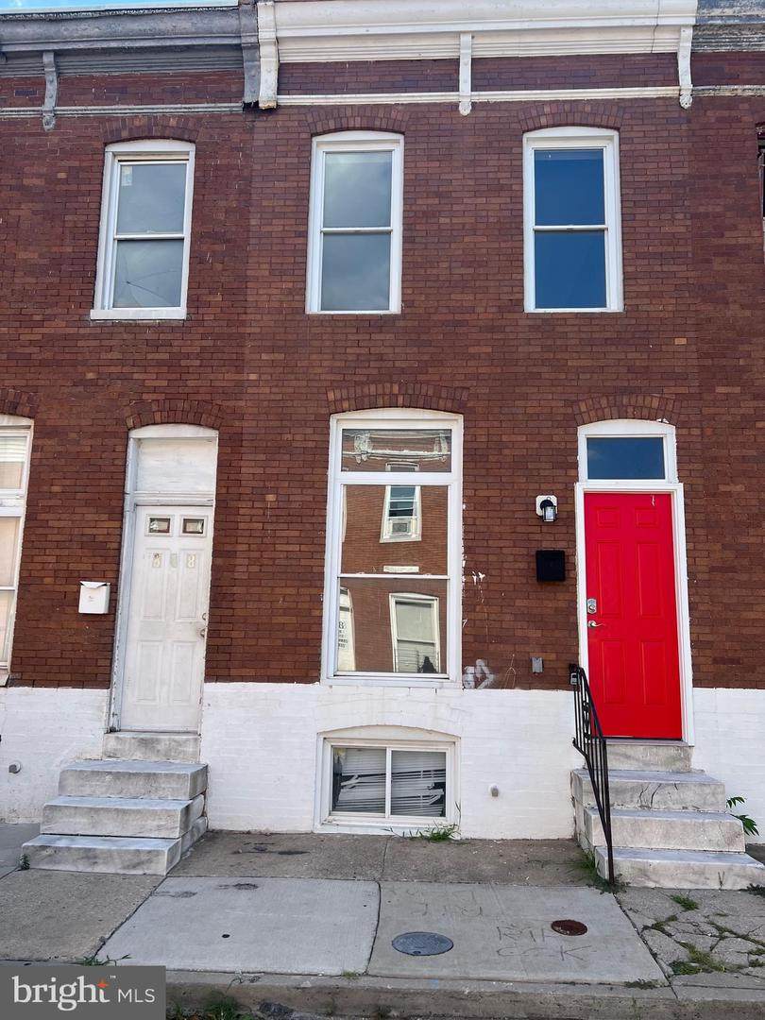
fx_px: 766
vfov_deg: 67.3
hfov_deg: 53.1
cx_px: 382
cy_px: 510
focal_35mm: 26
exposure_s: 1/1488
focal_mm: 5.7
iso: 50
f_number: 1.5
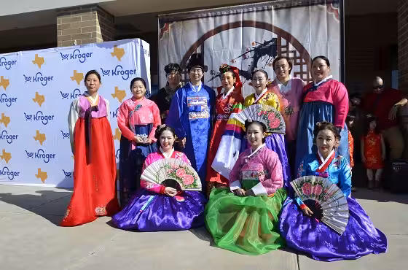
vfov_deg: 47.7
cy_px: 135
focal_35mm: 27
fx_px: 305
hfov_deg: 67.5
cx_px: 204
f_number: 11
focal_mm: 18
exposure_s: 1/500
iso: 250
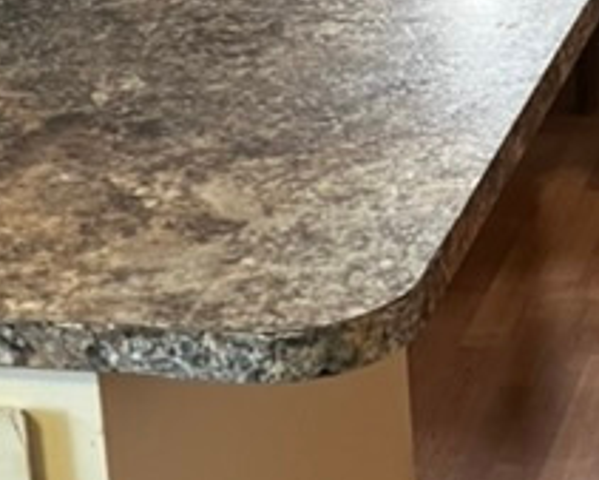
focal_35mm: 123
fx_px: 2182
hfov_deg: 14.8
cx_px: 818
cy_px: -204
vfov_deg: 12.1
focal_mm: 5.1
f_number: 1.6
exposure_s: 1/60
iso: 160
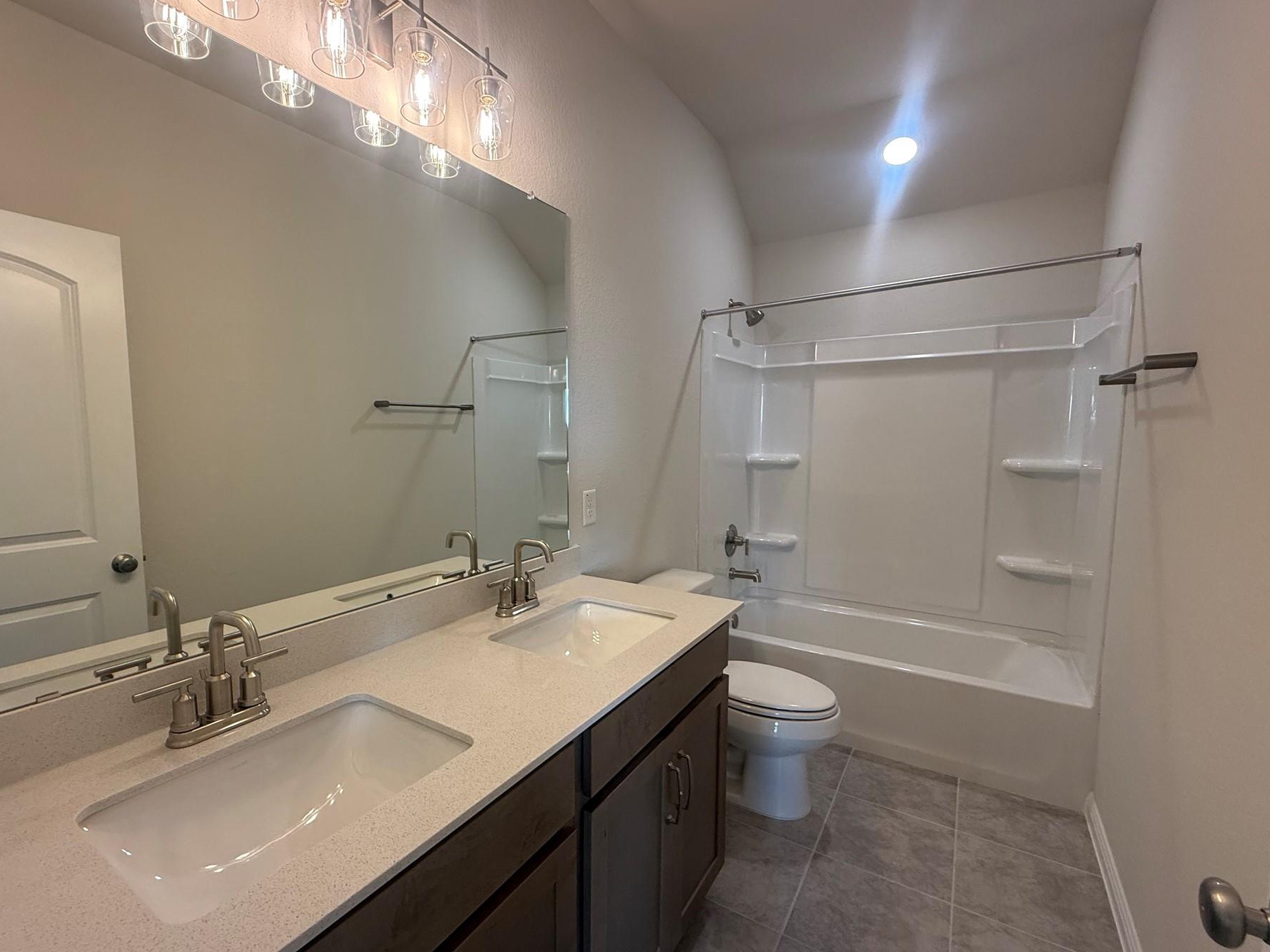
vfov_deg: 78.1
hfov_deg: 94.3
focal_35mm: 16
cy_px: 487
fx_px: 587
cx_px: 581
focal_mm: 2.22
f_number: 2.2
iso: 160
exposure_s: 1/120
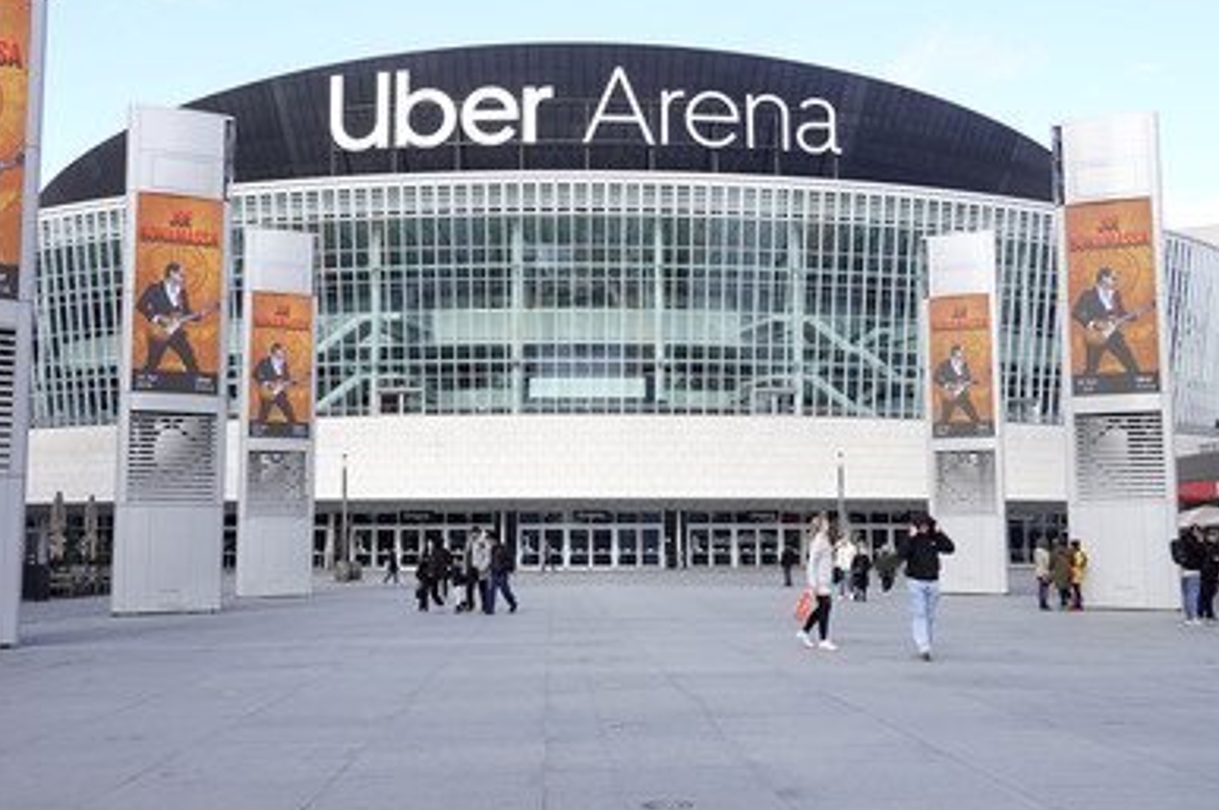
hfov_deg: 46.4
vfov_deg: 31.8
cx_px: 600
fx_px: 1420
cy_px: 381
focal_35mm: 42
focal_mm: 13.29
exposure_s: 1/200
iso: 125
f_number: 5
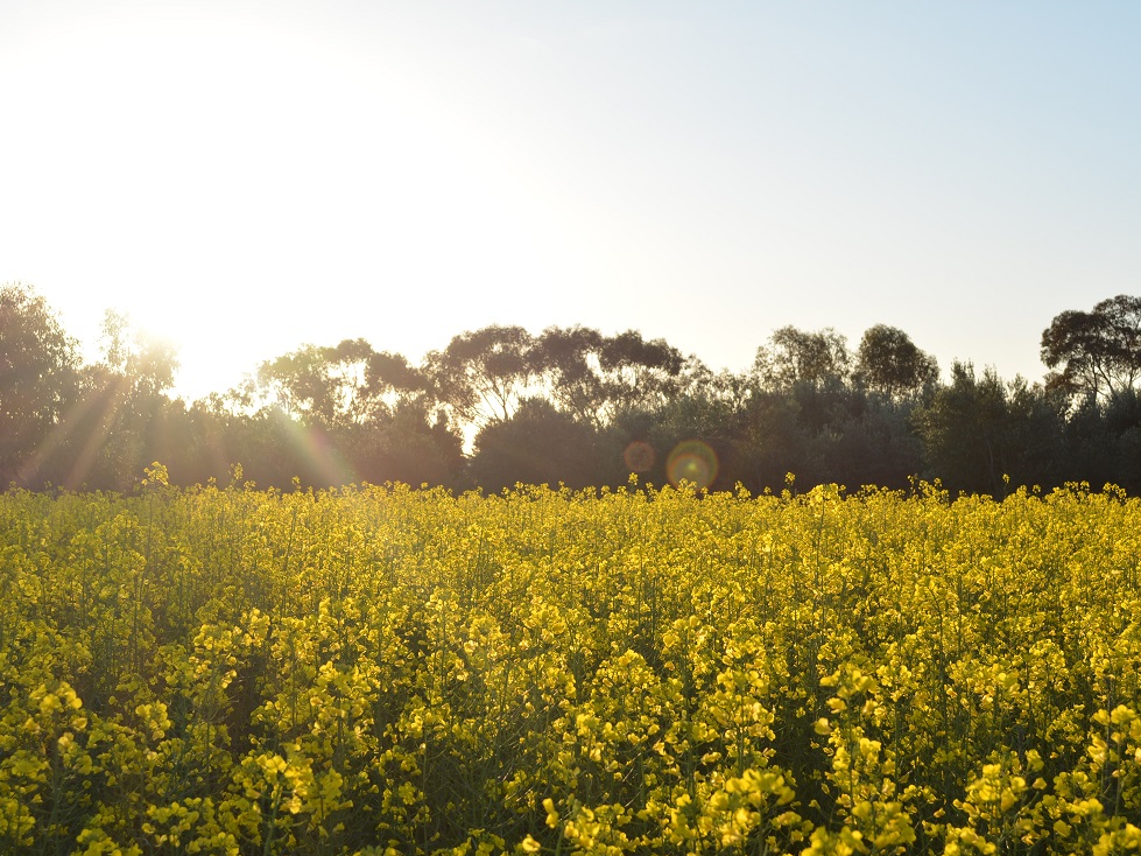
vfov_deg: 27.5
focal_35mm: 53
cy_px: 427
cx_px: 552
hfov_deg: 36.2
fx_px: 1747
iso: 160
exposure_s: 1/250
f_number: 8
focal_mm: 32
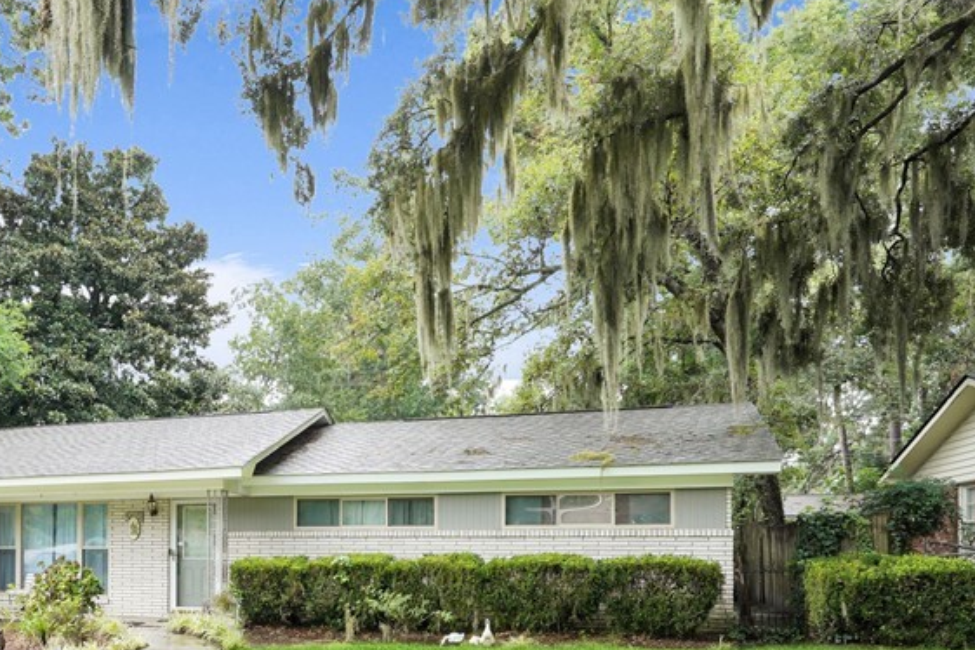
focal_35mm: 31
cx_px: 198
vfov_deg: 40.1
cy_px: 546
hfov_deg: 56.1
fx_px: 840
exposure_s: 1/125
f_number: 9
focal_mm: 16
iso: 320
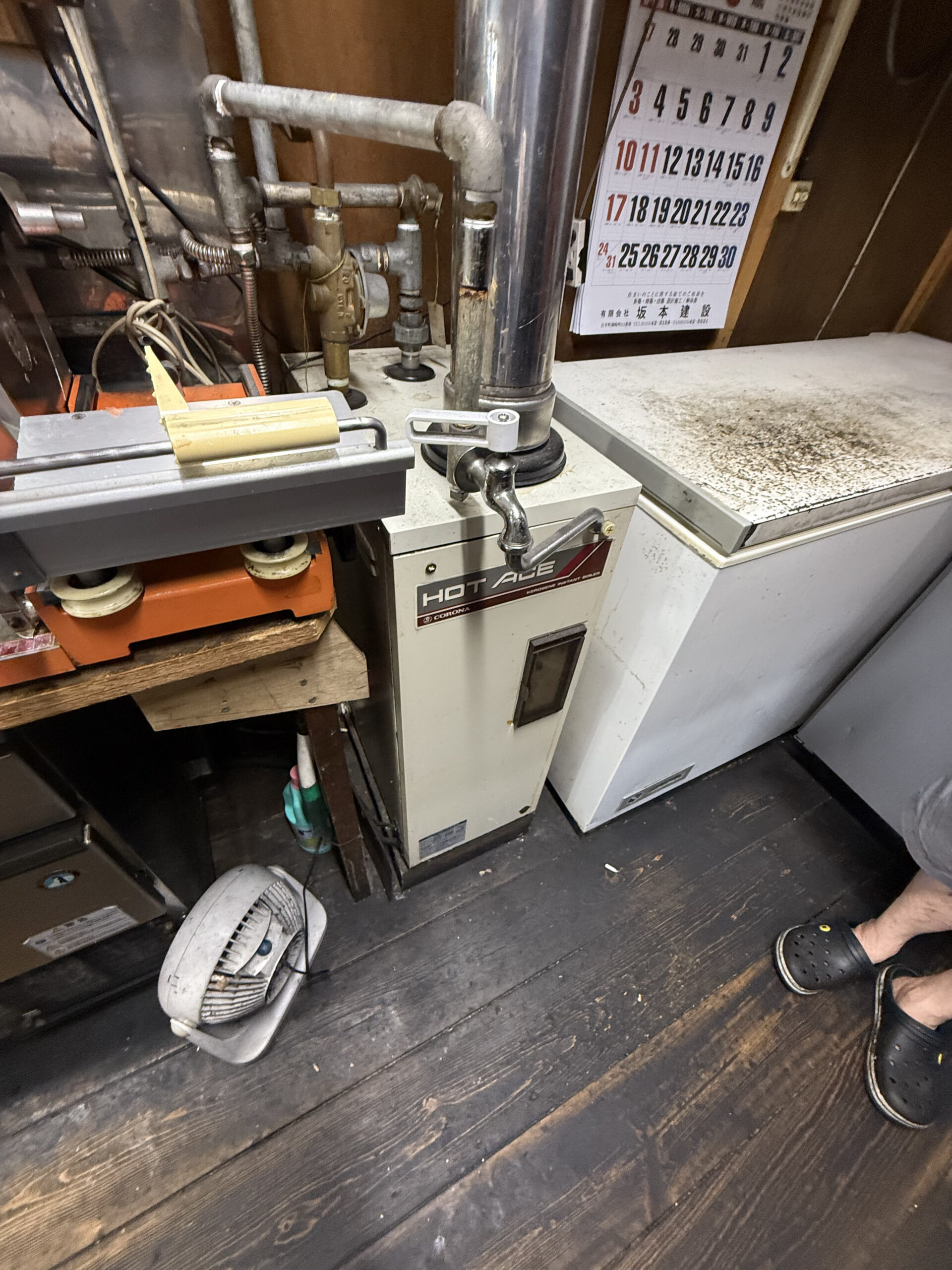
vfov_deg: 102.1
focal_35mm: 14
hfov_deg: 85.7
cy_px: 635
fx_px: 513
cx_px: 476
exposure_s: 1/66
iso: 320
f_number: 2.2
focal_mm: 2.22
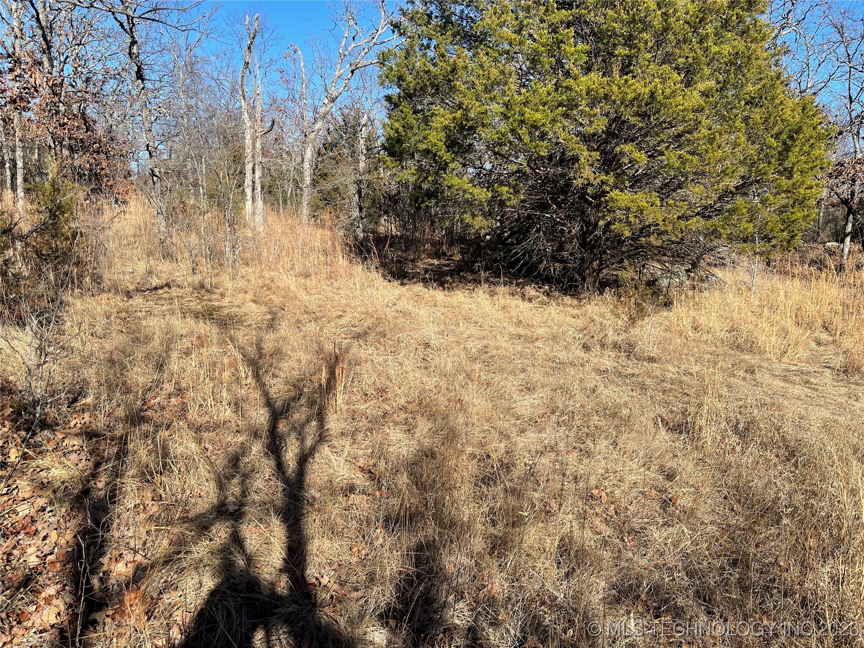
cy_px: 324
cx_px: 432
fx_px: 624
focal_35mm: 25
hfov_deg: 69.4
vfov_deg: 54.9
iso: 32
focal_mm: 5.1
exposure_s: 1/2083
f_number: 1.6
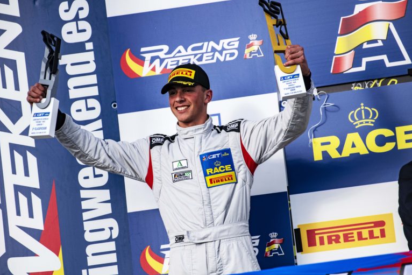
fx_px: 5059
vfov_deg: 3.1
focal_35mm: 442
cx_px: 205
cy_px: 138
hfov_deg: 4.7
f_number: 5.6
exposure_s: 1/2000
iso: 400
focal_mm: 440
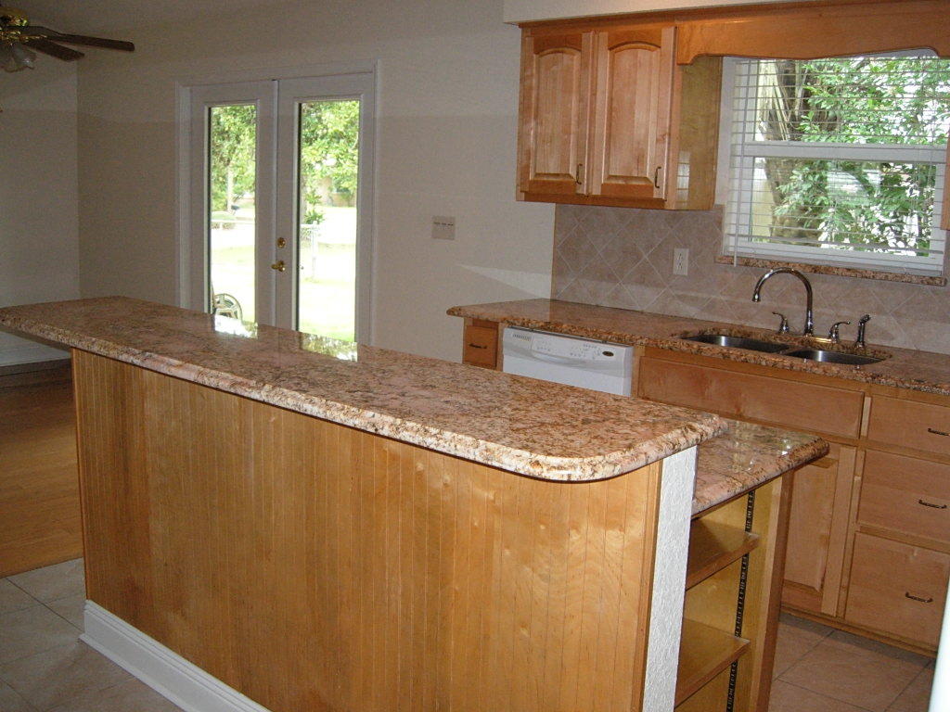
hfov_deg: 51.4
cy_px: 356
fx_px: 988
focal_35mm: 36
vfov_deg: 39.7
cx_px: 475
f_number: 2.7
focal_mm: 7.5
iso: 183
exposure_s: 1/166
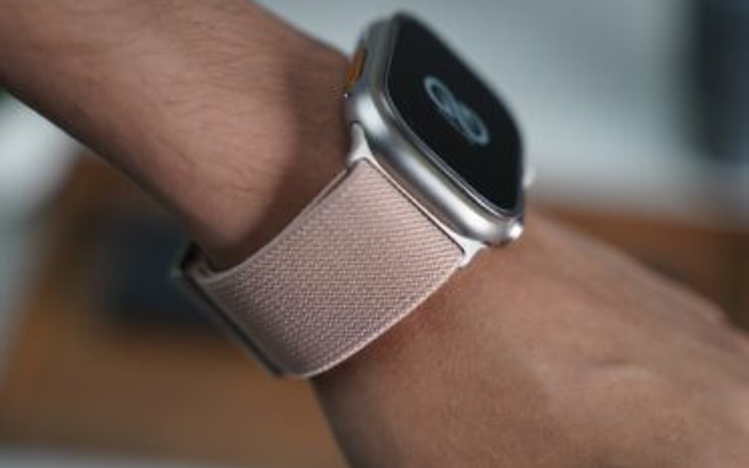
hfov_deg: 29.4
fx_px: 1429
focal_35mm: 70
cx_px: 380
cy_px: 240
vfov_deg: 18.6
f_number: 2.8
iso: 1600
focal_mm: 64
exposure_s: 1/200
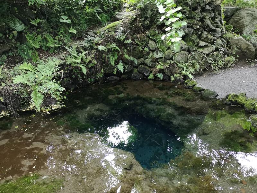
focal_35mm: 27
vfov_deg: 51.4
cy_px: 96
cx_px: 128
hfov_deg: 65.3
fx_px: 200
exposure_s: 1/100
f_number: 1.8
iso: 800
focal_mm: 3.95
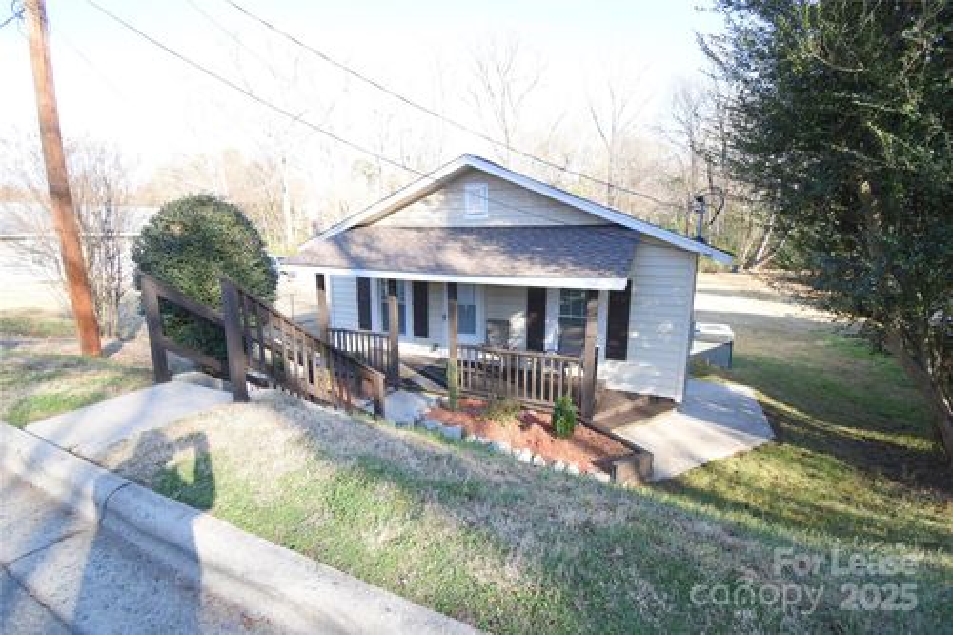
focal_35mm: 15
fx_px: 397
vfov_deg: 77.3
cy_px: 318
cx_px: 476
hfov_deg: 100.4
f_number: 4.5
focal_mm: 10
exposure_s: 1/250
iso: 400
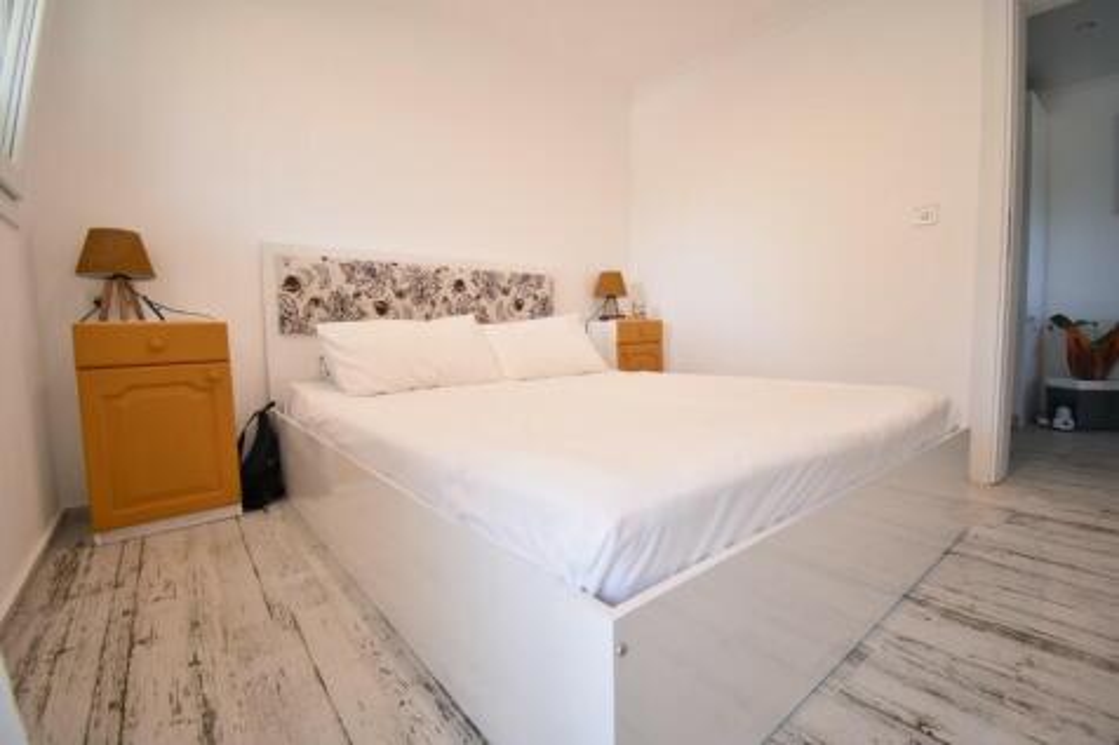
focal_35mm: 15
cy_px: 372
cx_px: 560
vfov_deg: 77.3
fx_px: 466
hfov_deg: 100.4
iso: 200
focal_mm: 10
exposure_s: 1/20
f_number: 4.5
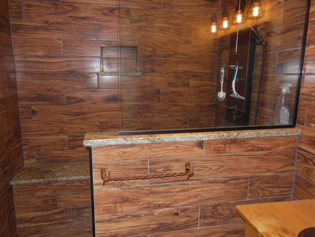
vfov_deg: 54.9
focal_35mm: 25
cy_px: 118
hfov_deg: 69.4
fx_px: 228
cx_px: 158
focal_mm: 4.5
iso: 200
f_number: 3.5
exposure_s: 1/25
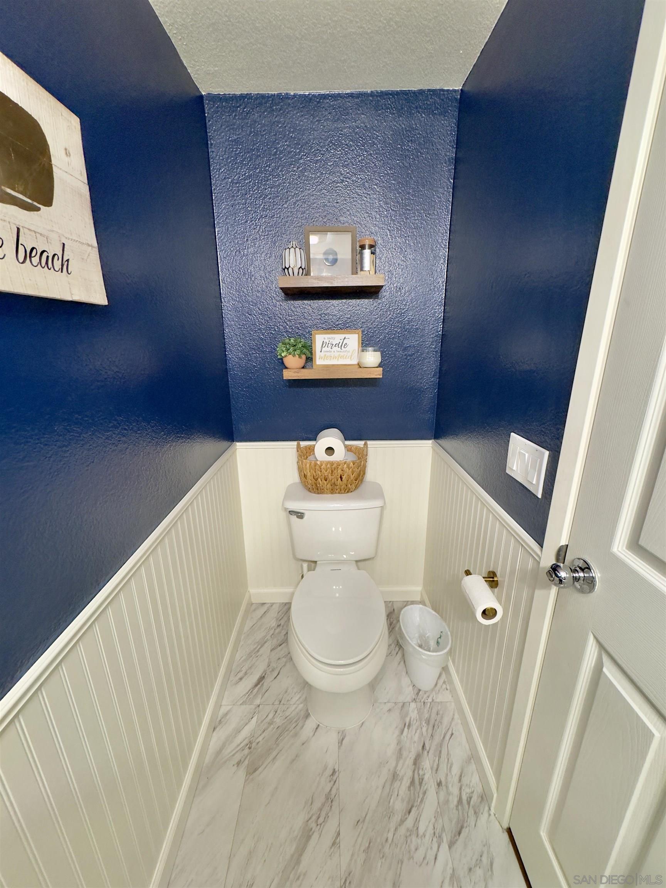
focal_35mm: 14
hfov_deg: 85.7
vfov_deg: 102.1
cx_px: 333
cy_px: 444
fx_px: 359
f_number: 2.2
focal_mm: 2.22
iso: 320
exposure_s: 1/60
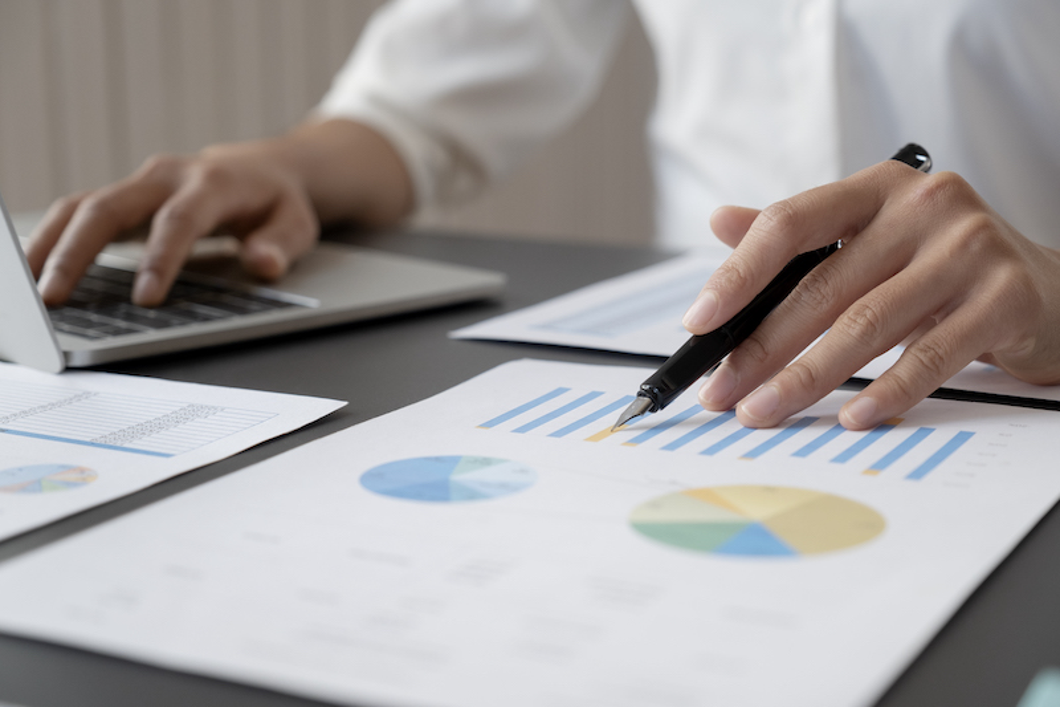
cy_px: 354
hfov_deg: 30.5
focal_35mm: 66
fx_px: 1943
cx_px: 530
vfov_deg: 20.6
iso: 400
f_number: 2.8
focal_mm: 44.1
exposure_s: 1/125
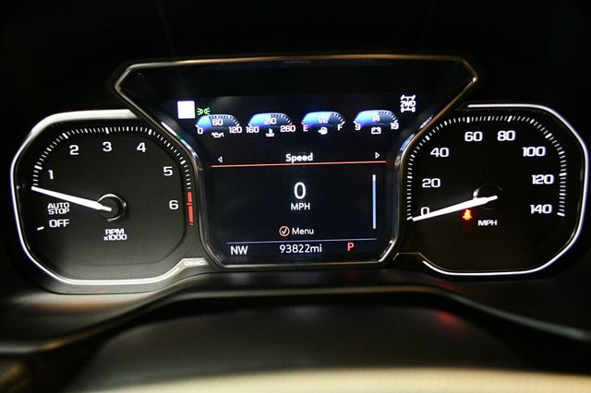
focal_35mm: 33
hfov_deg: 57.2
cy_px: 196
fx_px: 541
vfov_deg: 39.9
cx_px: 296
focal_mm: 22
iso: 4000
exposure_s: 1/60
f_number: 3.8
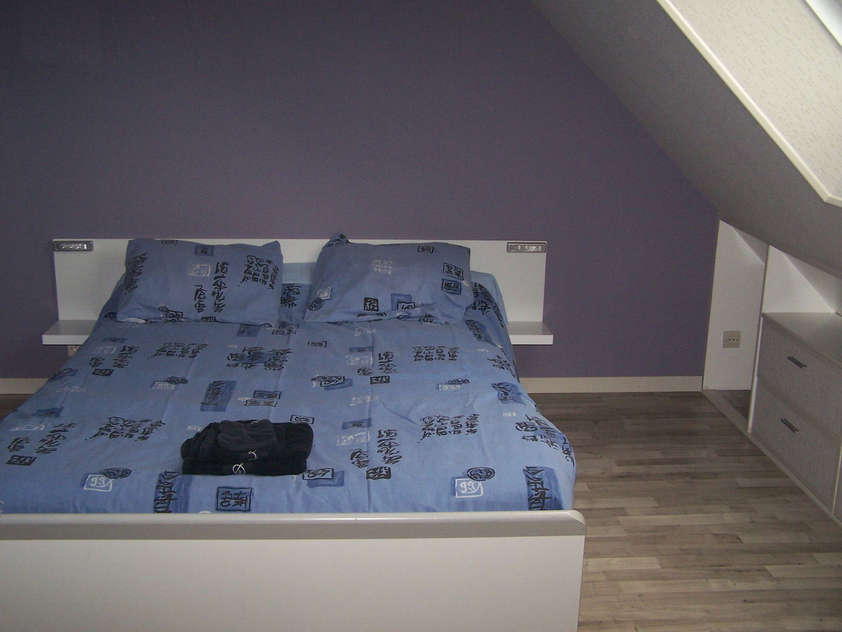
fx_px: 924
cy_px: 316
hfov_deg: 49.0
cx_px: 421
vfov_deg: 37.7
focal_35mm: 38
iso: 140
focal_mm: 6.3
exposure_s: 1/60
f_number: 2.8
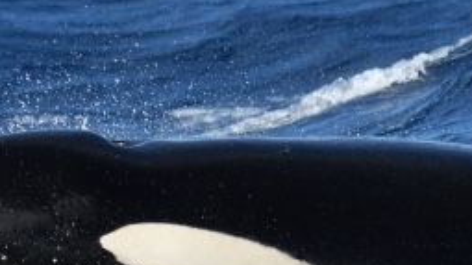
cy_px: 279
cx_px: 441
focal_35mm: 658
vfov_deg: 1.8
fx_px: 8229
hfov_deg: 3.3
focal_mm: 200
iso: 1000
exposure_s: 1/8000
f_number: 5.3
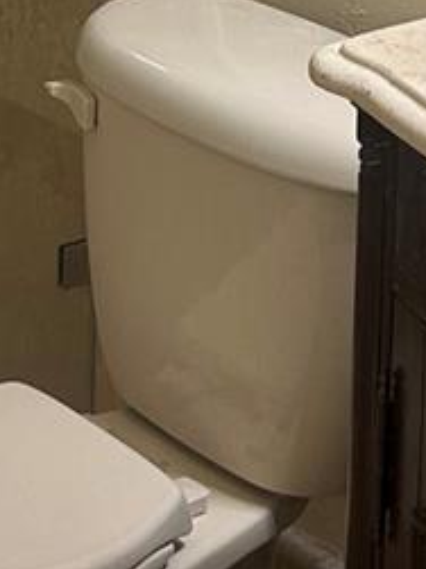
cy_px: -444
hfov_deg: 9.3
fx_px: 2611
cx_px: 272
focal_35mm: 159
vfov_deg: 11.5
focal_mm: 5.7
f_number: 1.5
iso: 100
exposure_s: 1/60
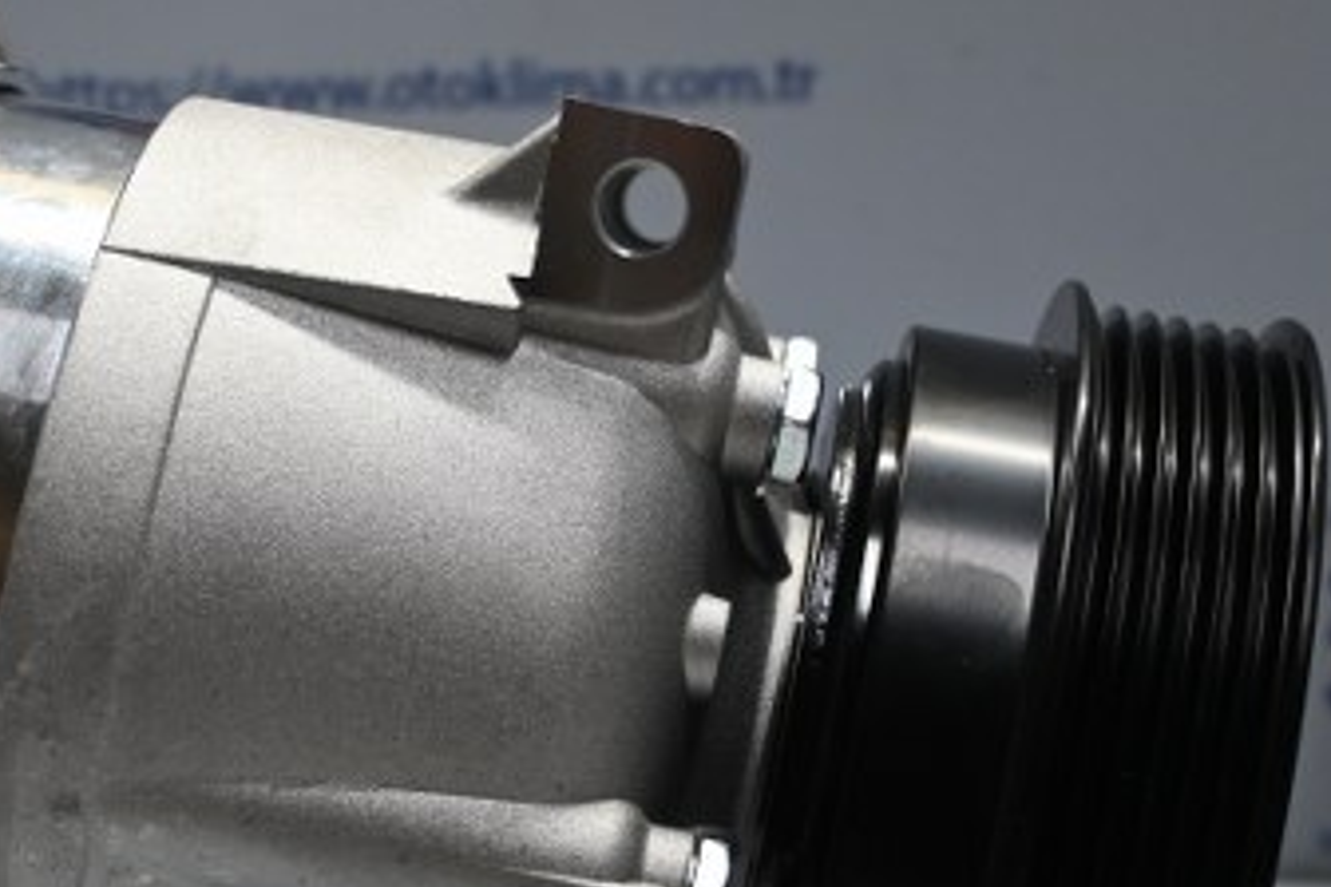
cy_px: 655
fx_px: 3297
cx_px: 297
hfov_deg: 22.6
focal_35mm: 89
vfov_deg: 15.3
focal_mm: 25
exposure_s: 1/125
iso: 720
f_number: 4.2
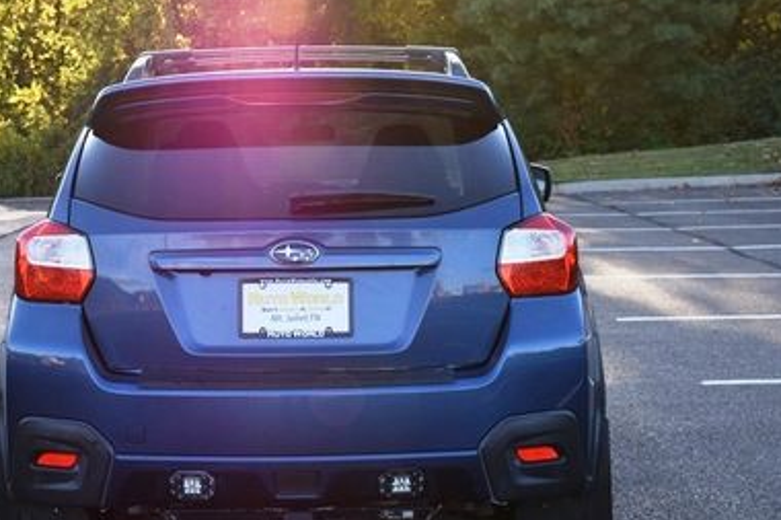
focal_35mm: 86
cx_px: 312
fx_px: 1865
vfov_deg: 15.9
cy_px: 256
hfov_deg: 23.6
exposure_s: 1/250
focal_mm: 34
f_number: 5.6
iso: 250
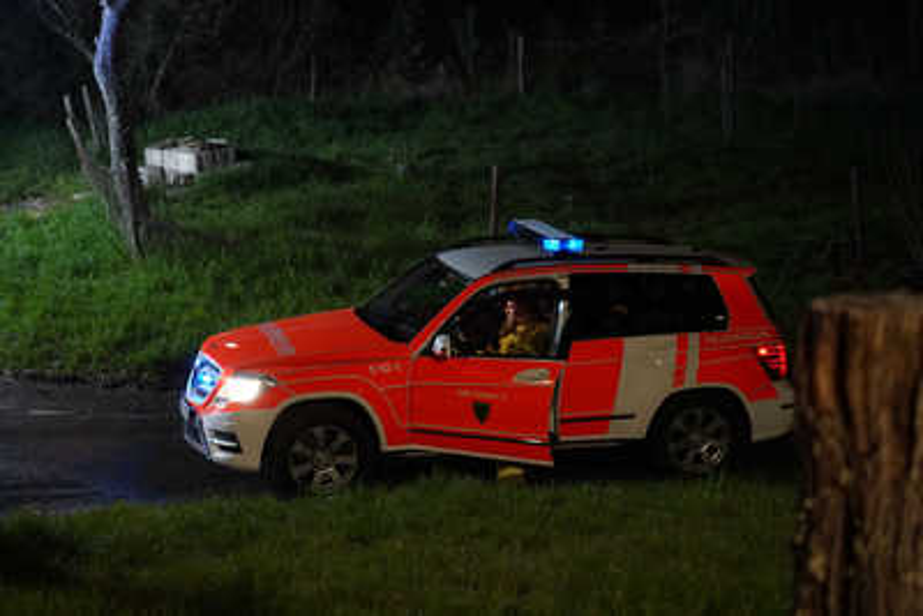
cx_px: 462
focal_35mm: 70
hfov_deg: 28.8
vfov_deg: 19.5
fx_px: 1795
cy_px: 308
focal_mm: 70
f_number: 2.8
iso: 6400
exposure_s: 1/50
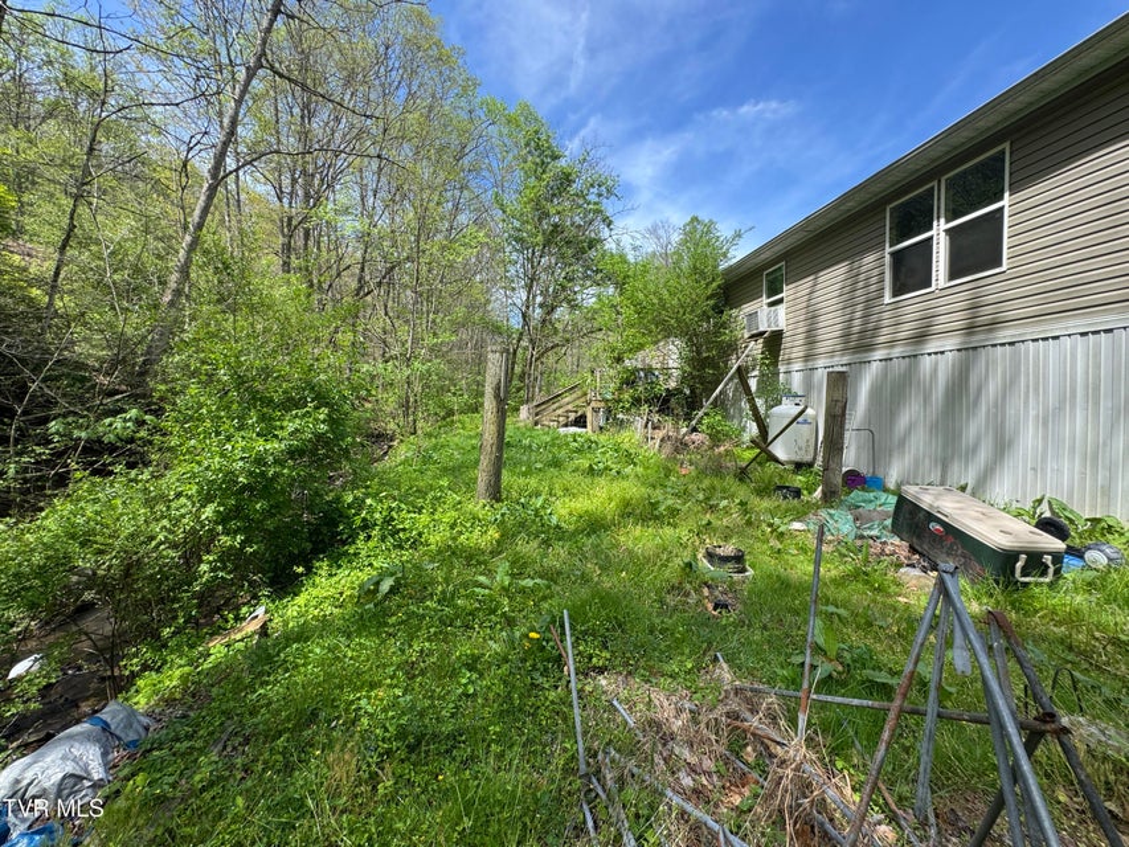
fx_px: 457
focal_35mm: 14
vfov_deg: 85.7
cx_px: 564
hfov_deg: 102.1
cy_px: 424
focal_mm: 2.22
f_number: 2.2
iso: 40
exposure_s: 1/561
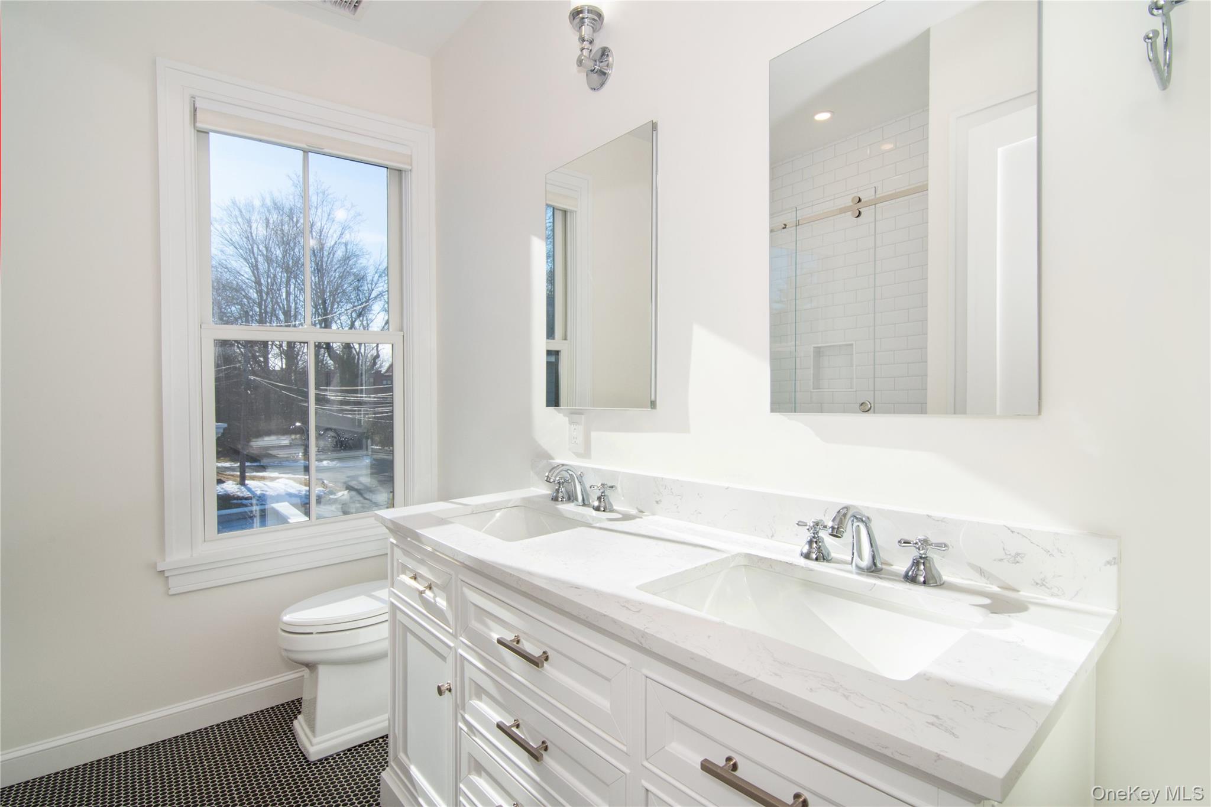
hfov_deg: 95.0
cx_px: 606
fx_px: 555
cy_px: 404
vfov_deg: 72.0
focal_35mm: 16
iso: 640
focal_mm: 11
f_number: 14
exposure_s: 1/160
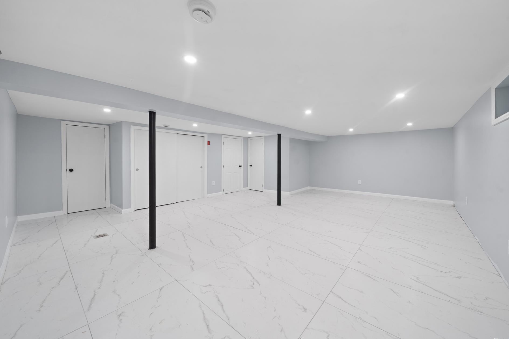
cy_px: 164
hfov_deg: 108.2
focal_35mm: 13
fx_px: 184
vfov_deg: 85.4
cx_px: 271
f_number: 8
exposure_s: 1/3
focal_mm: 12
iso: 250
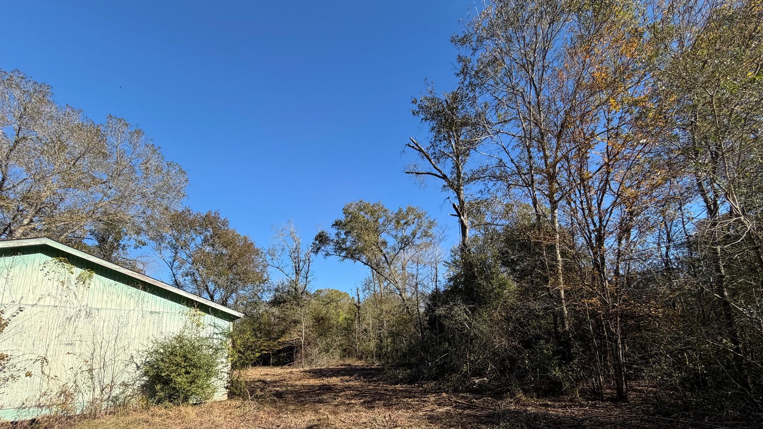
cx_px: 371
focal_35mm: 16
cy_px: 295
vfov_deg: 64.9
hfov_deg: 99.3
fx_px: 324
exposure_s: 1/770
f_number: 2.2
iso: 40
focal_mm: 2.22
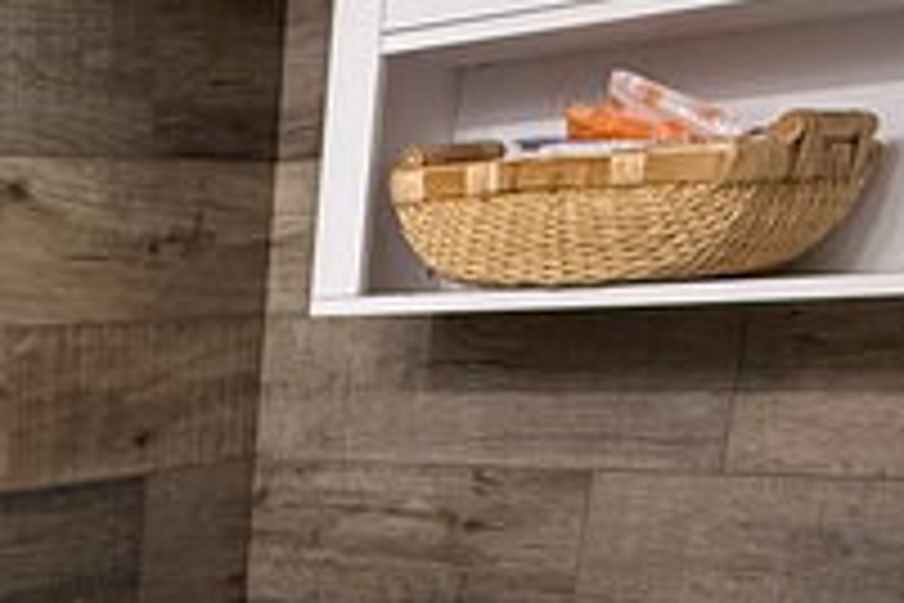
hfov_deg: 23.9
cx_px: -288
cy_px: 1080
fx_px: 1858
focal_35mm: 74
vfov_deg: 15.8
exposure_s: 1/60
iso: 250
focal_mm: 2.22
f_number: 2.2
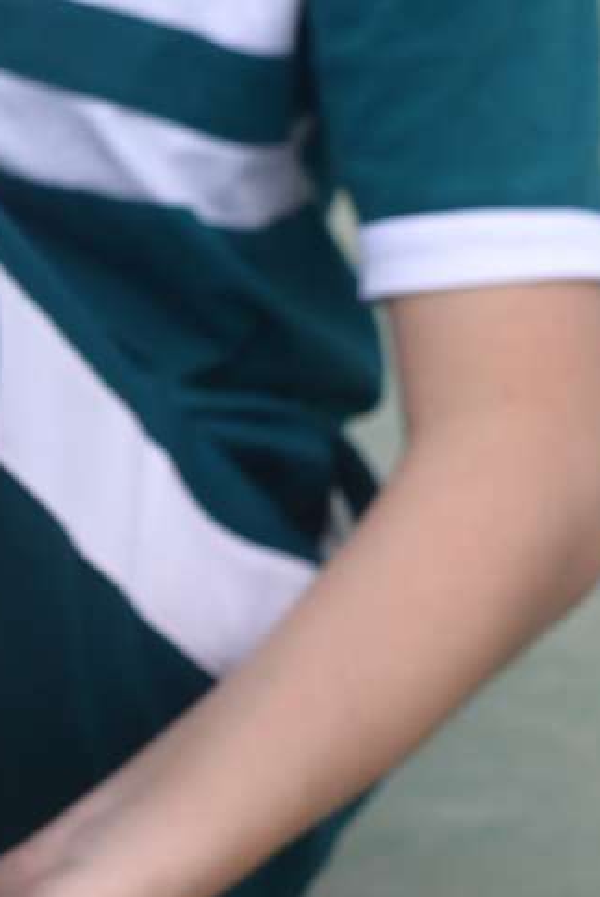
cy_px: 389
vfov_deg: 12.7
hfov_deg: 8.3
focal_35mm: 162
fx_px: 4044
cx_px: -385
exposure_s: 1/640
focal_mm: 35
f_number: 6.3
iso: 160
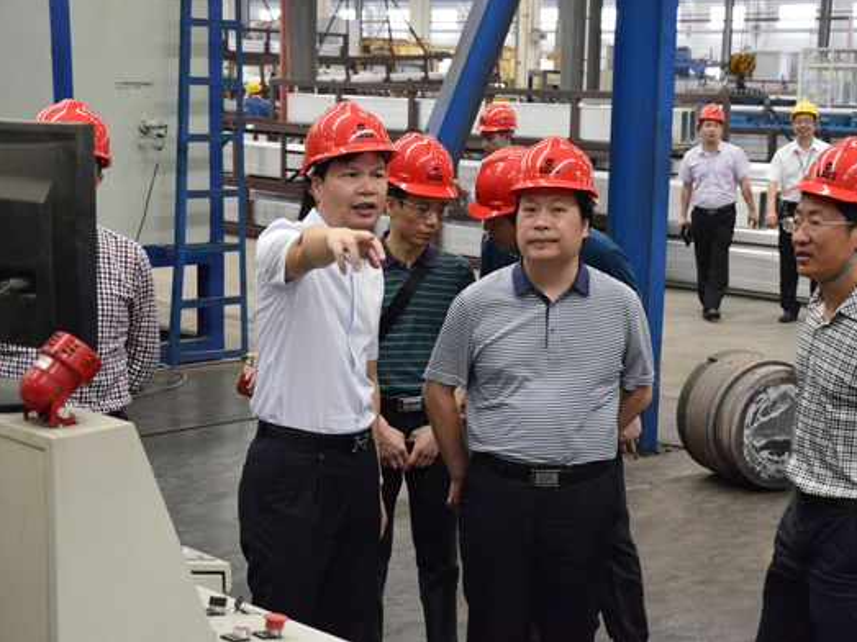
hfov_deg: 29.4
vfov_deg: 22.2
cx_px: 488
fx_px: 1634
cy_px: 319
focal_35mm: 66
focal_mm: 40
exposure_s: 1/80
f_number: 6.3
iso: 4500
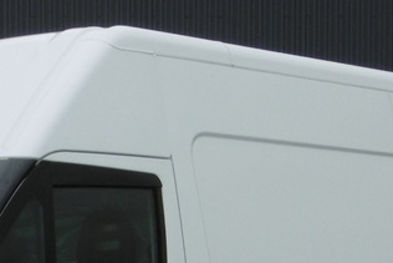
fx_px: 1638
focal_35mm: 150
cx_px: 80
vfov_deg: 8.8
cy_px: 465
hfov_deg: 13.6
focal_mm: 6.8
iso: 100
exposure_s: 1/800
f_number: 3.7
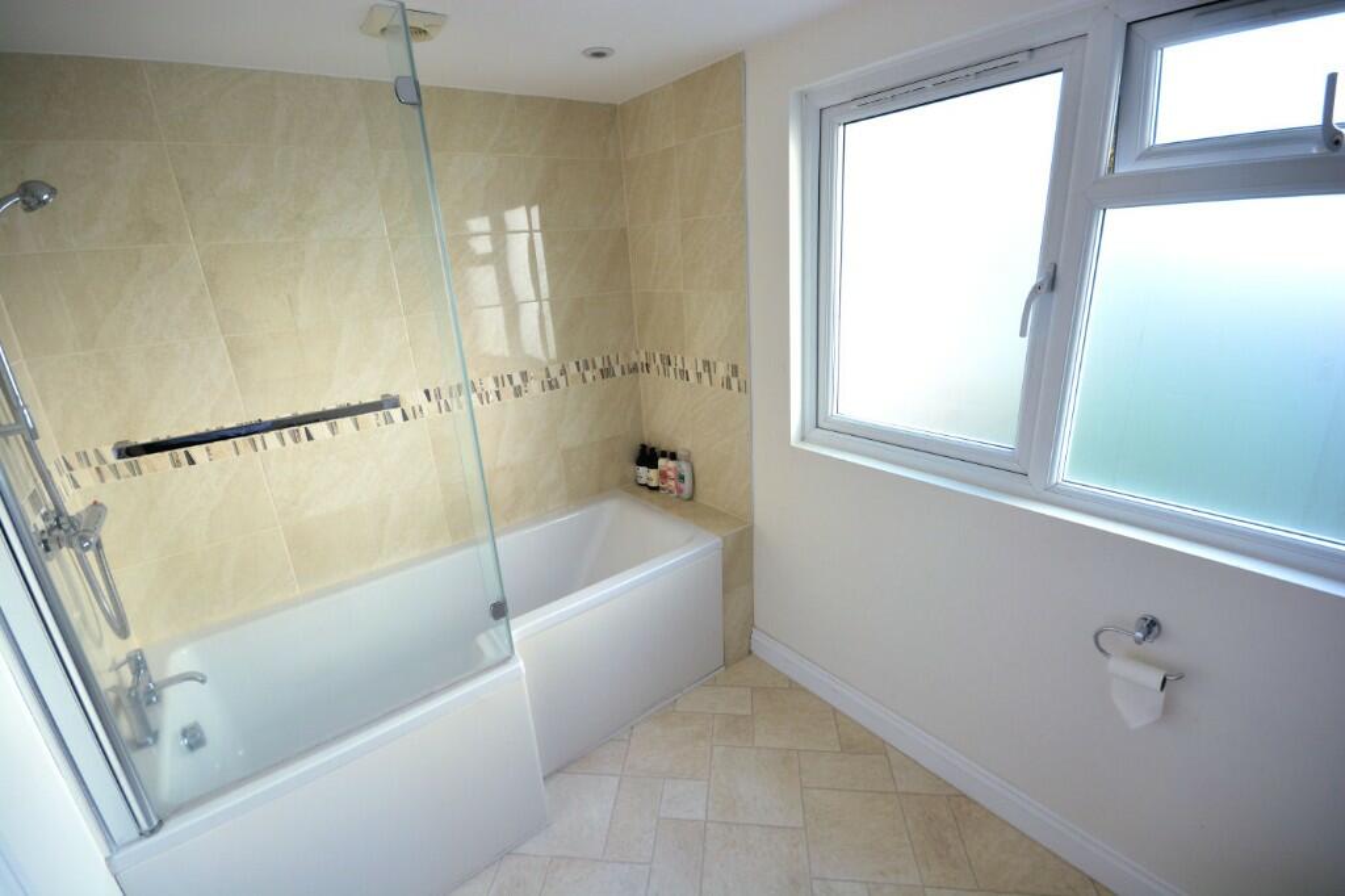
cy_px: 448
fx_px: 560
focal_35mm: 15
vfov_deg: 77.3
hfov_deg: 100.4
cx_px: 672
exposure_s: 1/40
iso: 400
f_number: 8
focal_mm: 10
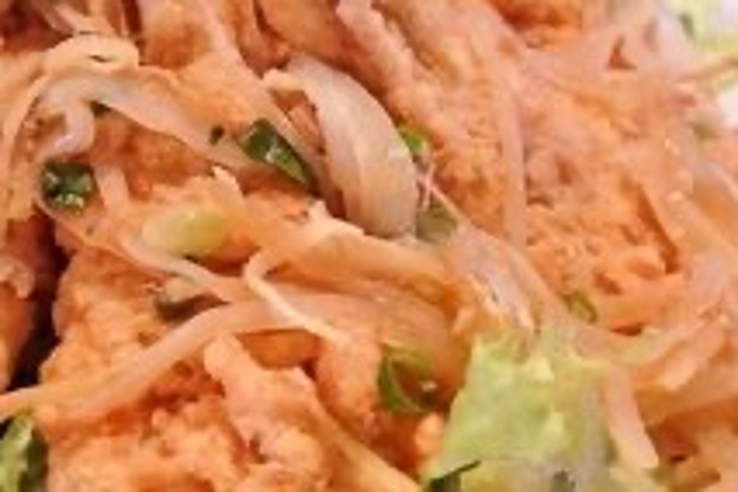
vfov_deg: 9.9
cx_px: 152
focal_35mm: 138
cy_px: 137
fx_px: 2829
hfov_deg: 14.8
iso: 3200
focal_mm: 18.2
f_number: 4.5
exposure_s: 1/60
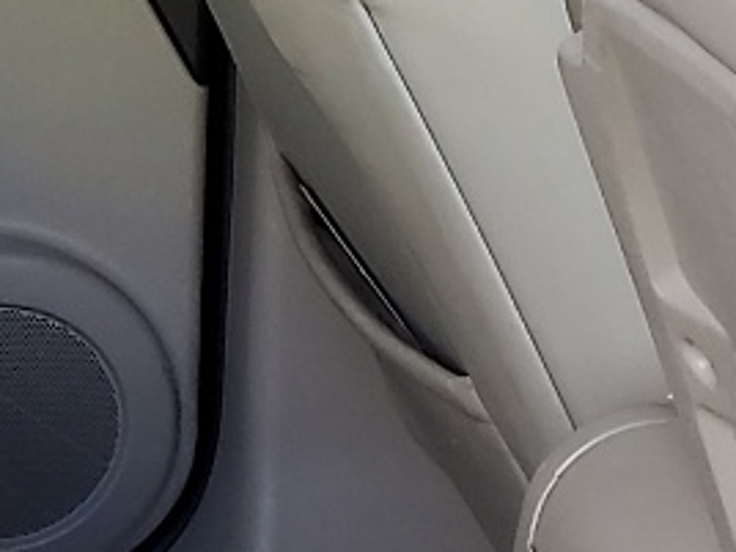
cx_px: -816
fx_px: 3296
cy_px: 148
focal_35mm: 155
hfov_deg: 11.3
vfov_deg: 9.6
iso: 63
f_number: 1.5
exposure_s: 1/120
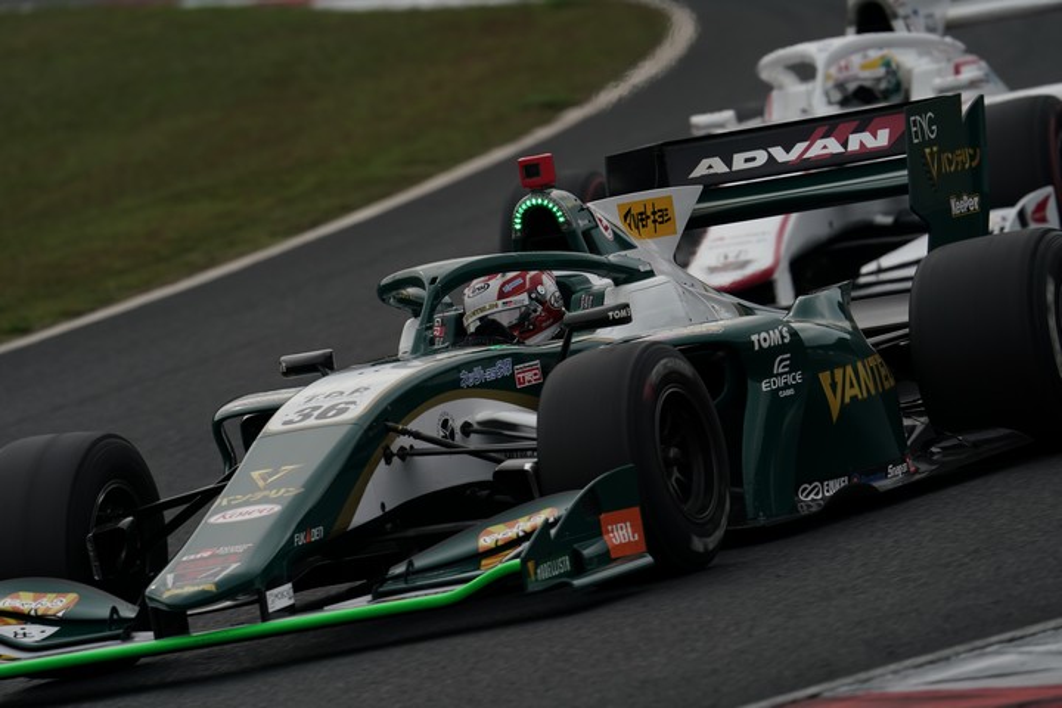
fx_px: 17699
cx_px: 531
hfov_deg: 3.4
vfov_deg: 2.3
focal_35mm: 600
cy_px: 354
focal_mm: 600
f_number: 8
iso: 250
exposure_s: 1/800
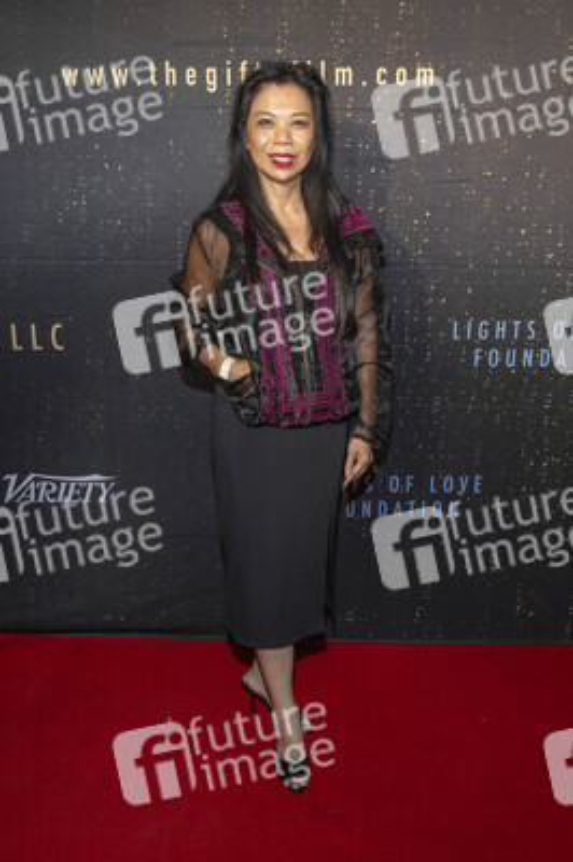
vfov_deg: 57.3
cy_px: 431
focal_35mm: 33
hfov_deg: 39.9
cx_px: 286
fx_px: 789
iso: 800
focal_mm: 33
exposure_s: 1/200
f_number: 5.6
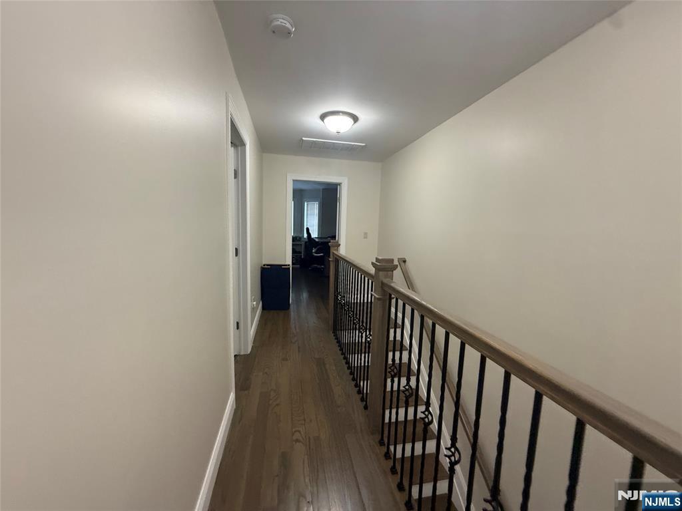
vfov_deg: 85.7
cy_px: 256
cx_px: 341
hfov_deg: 102.1
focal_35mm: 14
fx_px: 276
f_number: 2.2
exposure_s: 1/93
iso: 320
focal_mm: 2.22
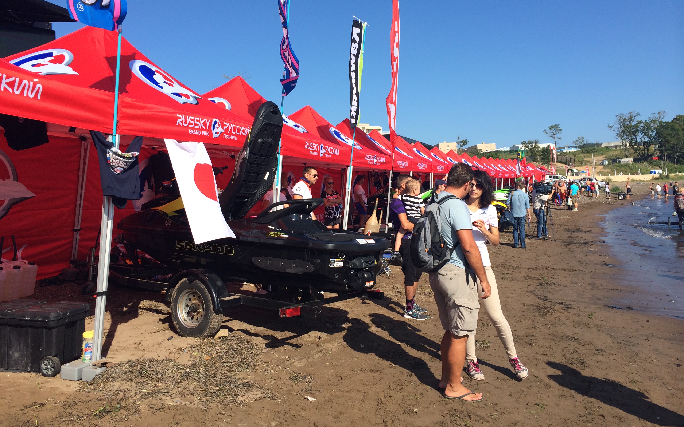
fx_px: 596
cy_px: 174
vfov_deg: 39.3
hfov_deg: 59.7
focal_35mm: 32
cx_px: 341
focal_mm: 4.12
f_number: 2.2
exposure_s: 1/1866
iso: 32
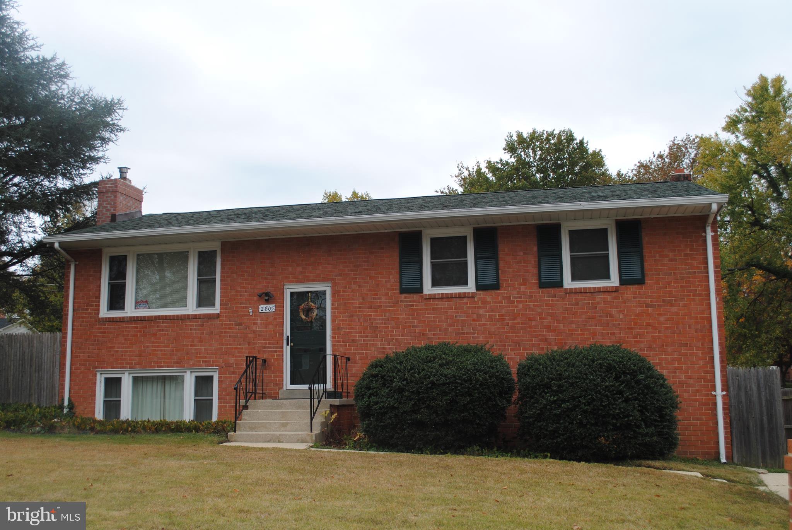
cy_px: 265
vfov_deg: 37.0
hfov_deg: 53.1
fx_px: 793
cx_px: 396
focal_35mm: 36
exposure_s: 1/200
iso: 100
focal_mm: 24
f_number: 5.6
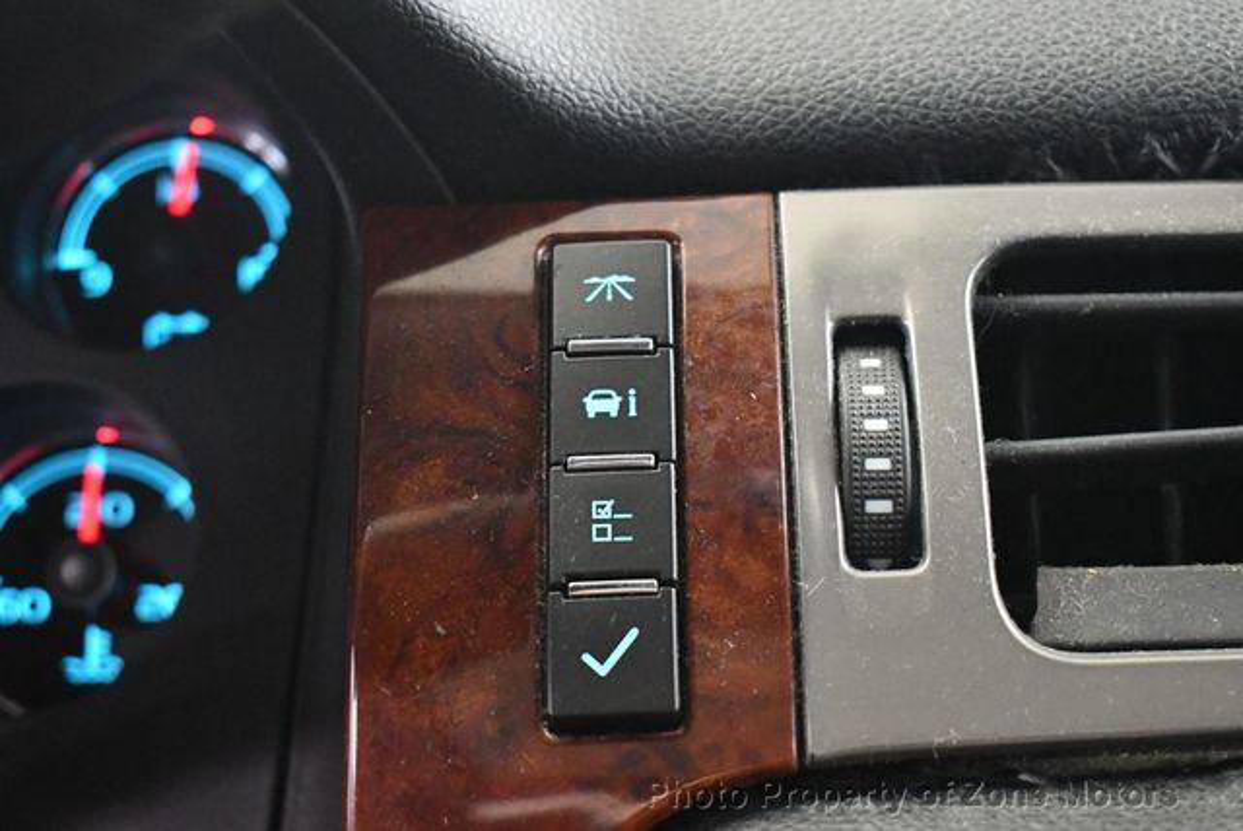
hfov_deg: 29.6
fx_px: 2350
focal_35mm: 68
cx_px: 622
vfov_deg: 20.1
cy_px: 416
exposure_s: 1/60
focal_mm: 34
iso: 6400
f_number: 4.5
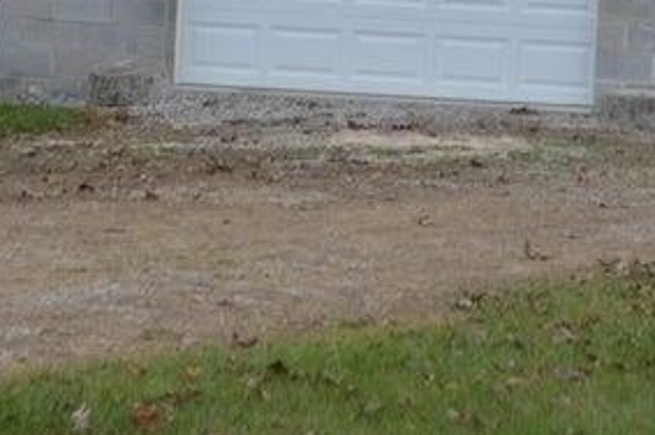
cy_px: -146
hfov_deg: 10.5
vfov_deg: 7.0
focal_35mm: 194
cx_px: 624
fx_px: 3526
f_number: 5.6
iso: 100
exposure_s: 1/125
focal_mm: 38
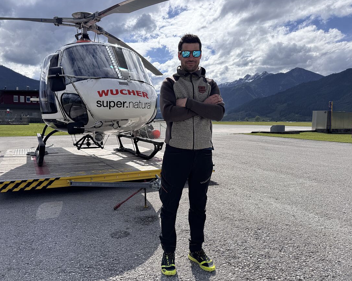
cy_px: 137
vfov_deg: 54.9
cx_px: 163
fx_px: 271
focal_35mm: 26
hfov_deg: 65.9
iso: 80
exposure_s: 1/10417
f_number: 1.78
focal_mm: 6.76
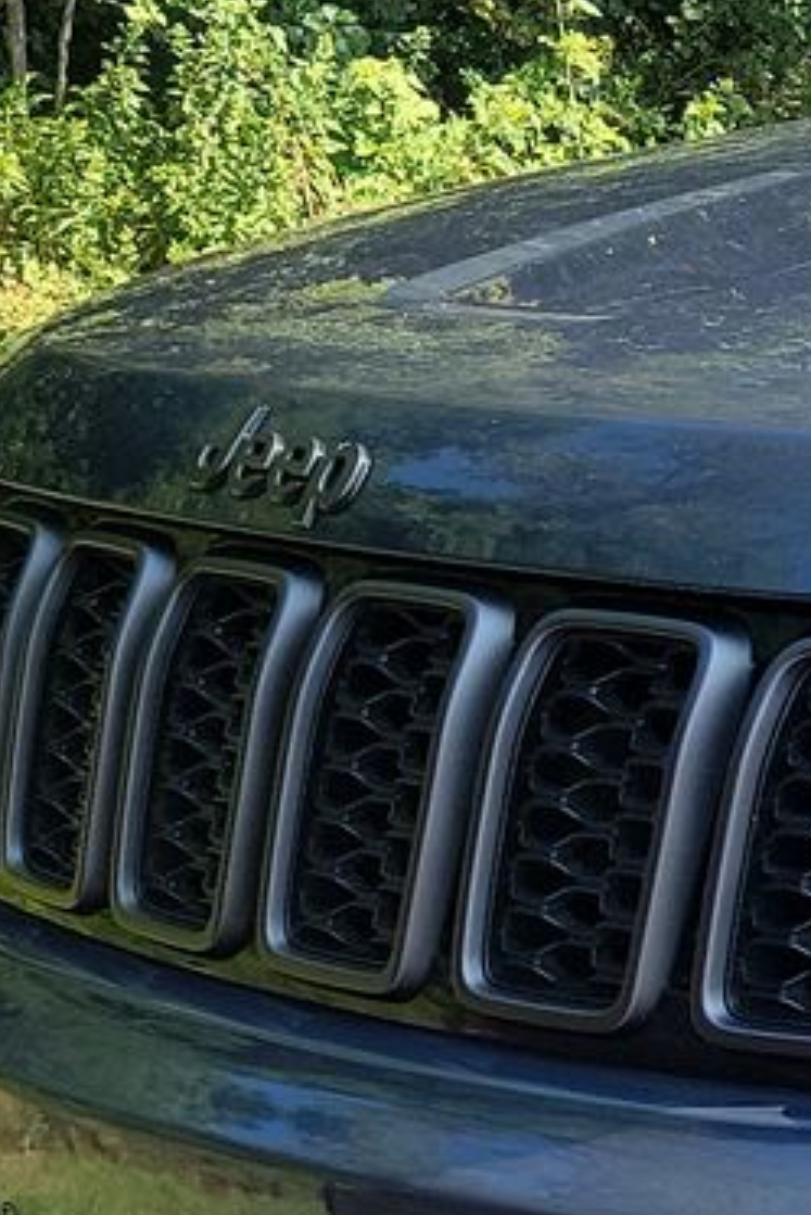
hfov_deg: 11.2
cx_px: 1795
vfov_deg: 19.0
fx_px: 3612
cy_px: 873
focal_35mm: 107
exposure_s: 1/367
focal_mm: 6.7
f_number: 1.8
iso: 50
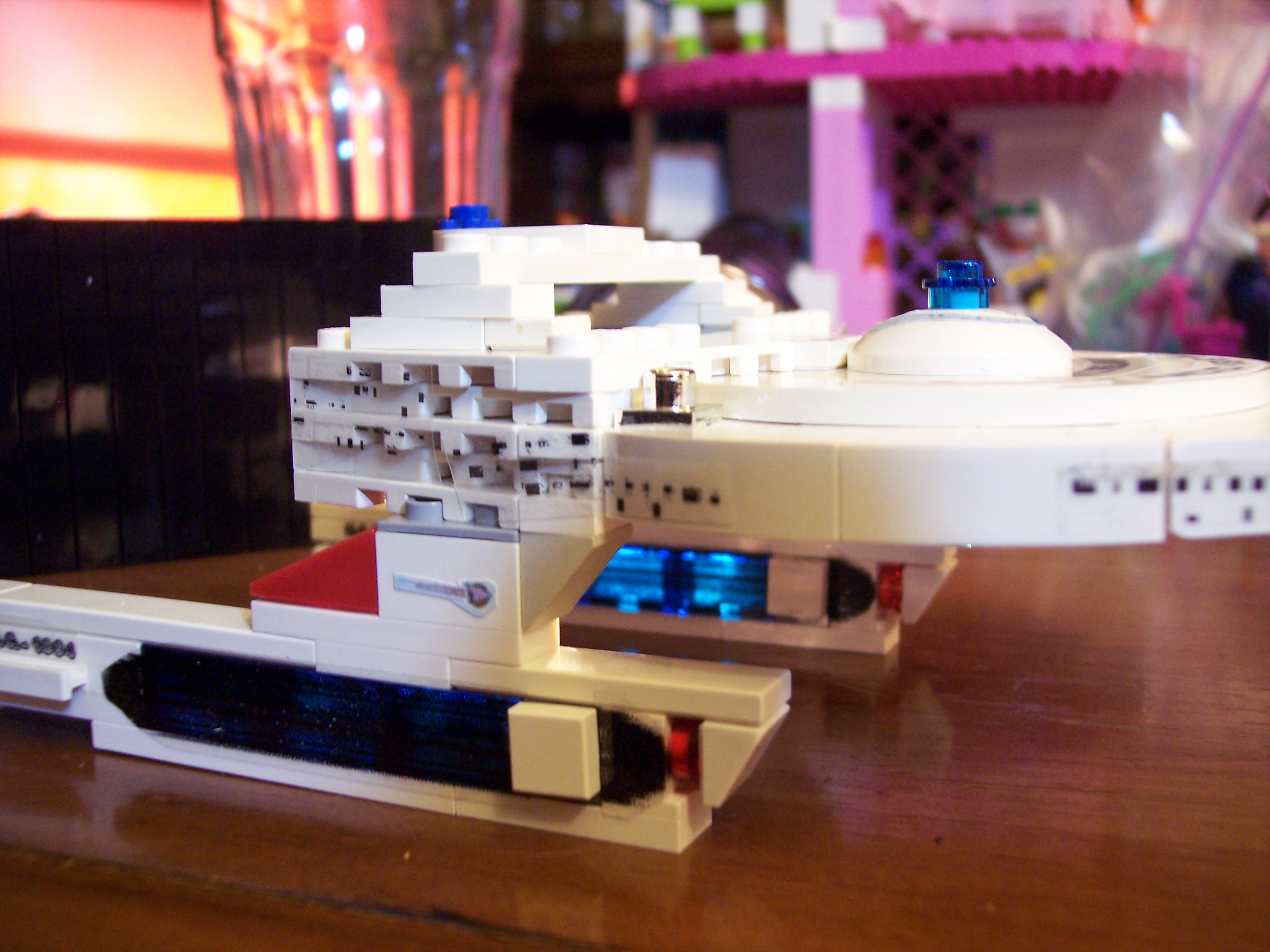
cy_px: 476
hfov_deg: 47.9
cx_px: 635
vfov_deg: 36.8
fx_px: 1431
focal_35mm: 39
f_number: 3.4
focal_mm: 8
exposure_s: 1/8
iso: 200
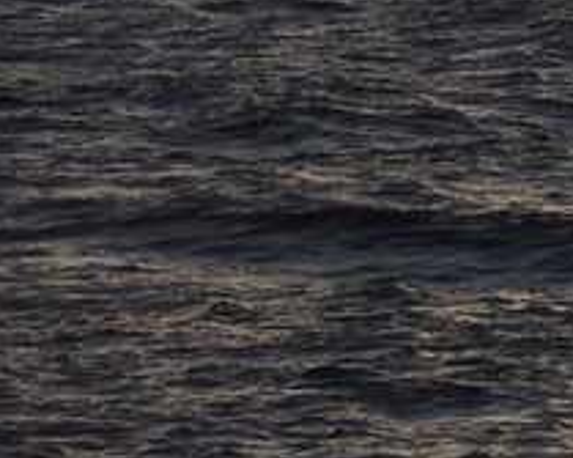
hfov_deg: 2.4
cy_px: -326
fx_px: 13662
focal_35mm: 806
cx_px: 1683
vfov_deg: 1.9
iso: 100
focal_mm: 24
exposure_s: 1/500
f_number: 4.3
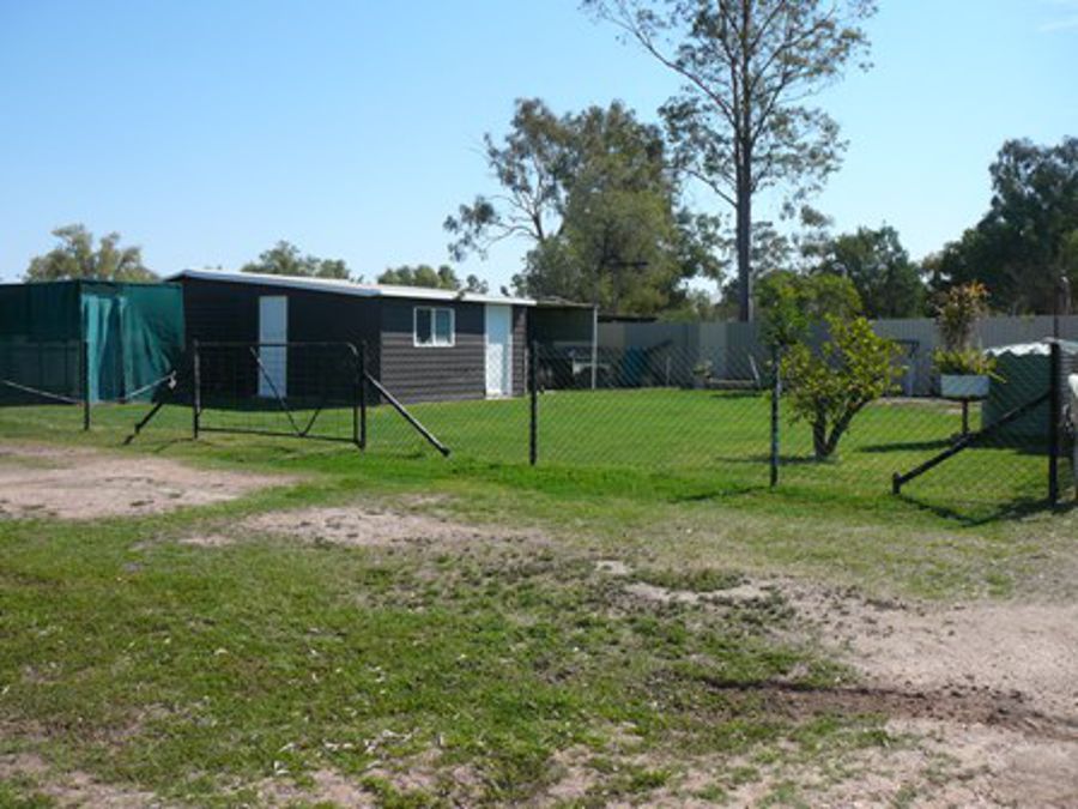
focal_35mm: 35
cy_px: 404
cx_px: 539
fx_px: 1090
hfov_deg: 52.6
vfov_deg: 40.7
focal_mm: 5.2
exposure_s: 1/400
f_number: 5
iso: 80
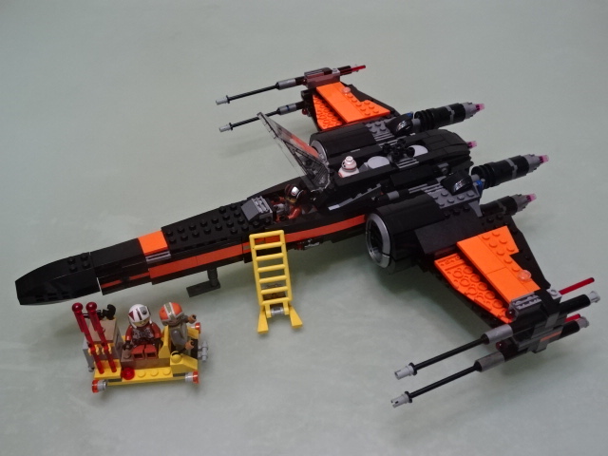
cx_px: 304
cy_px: 228
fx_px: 632
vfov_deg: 39.7
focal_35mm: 36
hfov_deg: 51.4
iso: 500
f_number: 4
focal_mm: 6.17
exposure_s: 1/40
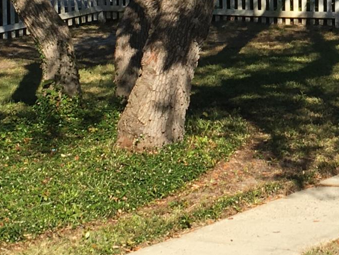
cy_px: -4
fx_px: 1254
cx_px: 359
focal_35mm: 128
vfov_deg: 11.5
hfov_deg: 15.1
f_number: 2.2
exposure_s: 1/1040
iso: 25
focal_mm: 4.15
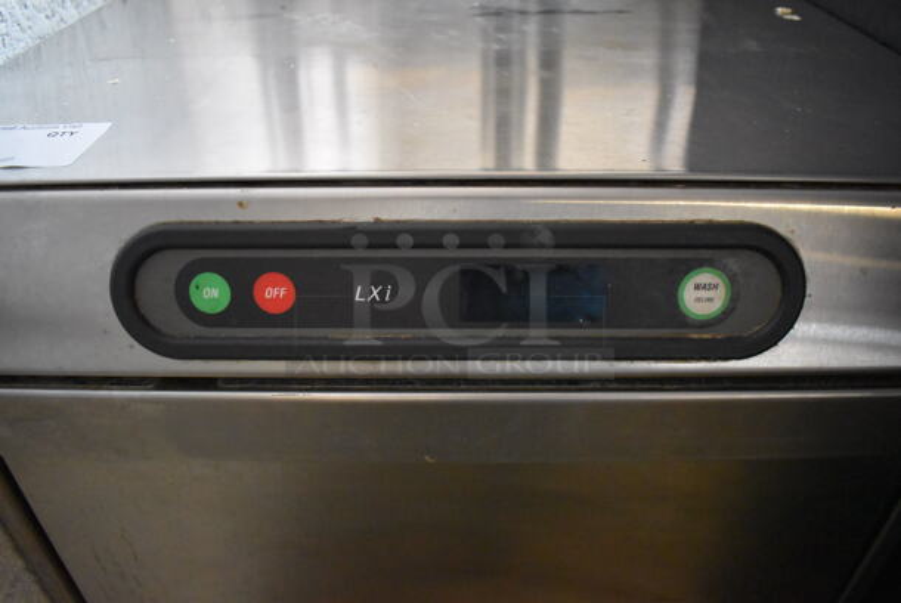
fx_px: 676
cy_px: 302
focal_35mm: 27
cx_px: 450
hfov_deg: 67.3
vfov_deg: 48.0
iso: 7200
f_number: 3.5
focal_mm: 18
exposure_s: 1/125
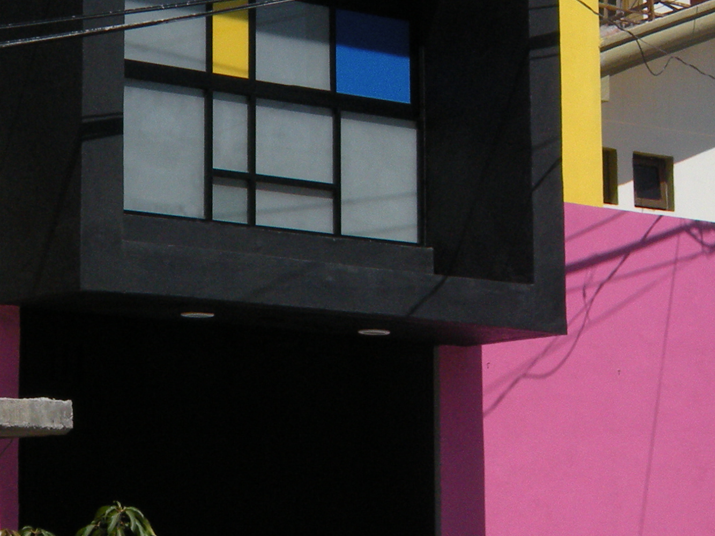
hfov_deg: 14.7
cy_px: 154
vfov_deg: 11.0
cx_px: 271
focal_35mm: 134
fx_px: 2767
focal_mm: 8.2
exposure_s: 1/659
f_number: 7.1
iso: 100
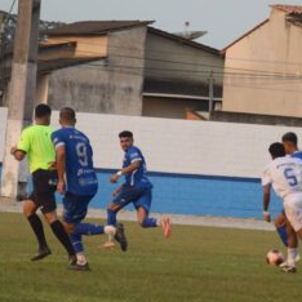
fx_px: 4188
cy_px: 88
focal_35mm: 424
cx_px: 258
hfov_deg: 4.1
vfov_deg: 4.1
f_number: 5.6
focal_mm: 105
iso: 200
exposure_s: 1/500
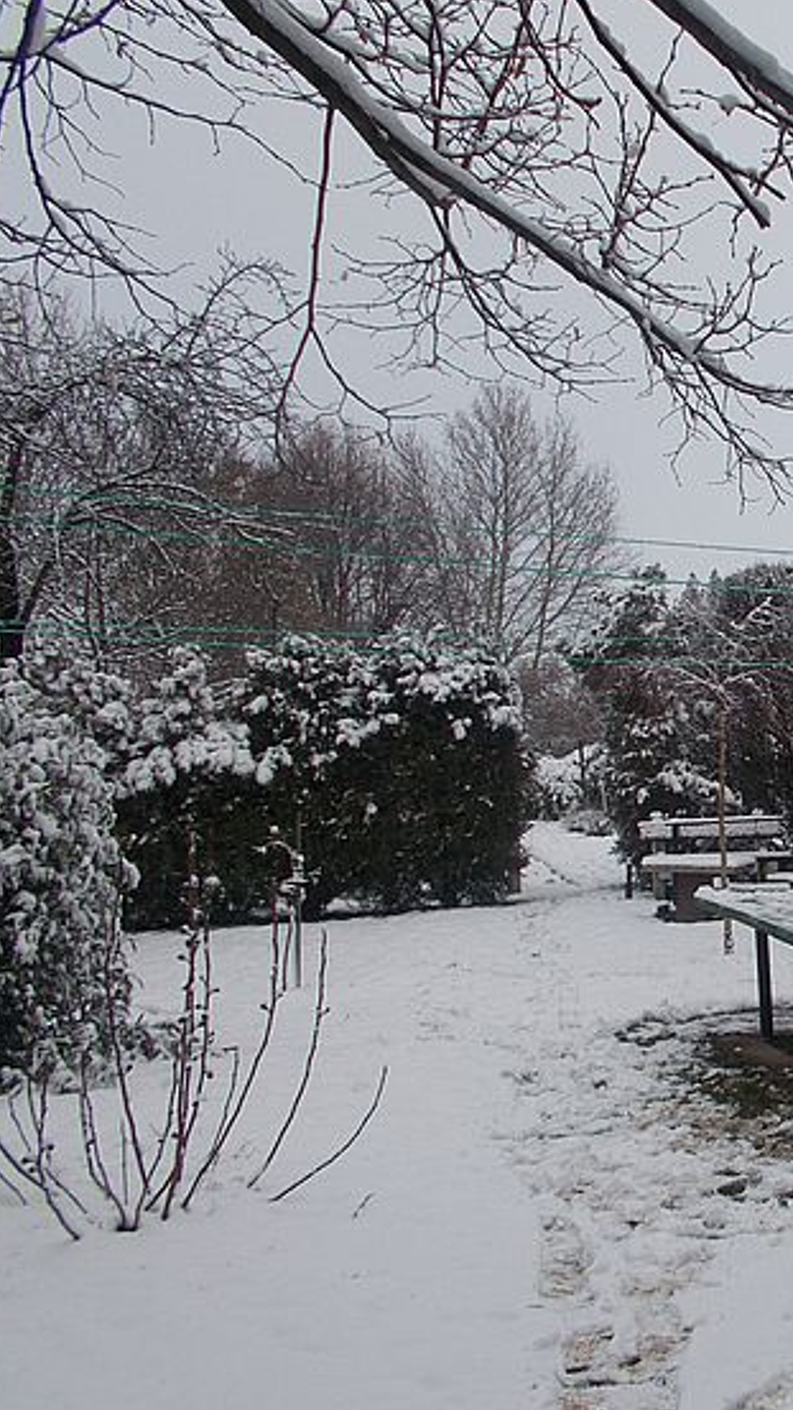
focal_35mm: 41
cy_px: 729
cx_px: 961
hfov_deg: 25.8
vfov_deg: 49.4
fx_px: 1533
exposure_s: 1/100
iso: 80
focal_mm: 4.6
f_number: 8
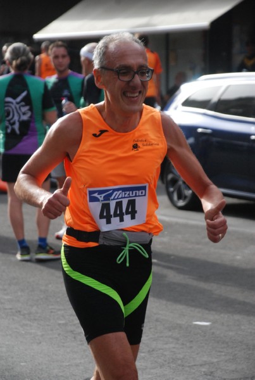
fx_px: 1585
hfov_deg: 9.2
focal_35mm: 150
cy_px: 190
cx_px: 128
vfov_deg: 13.7
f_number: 5.6
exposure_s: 1/1000
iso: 1000
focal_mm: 100
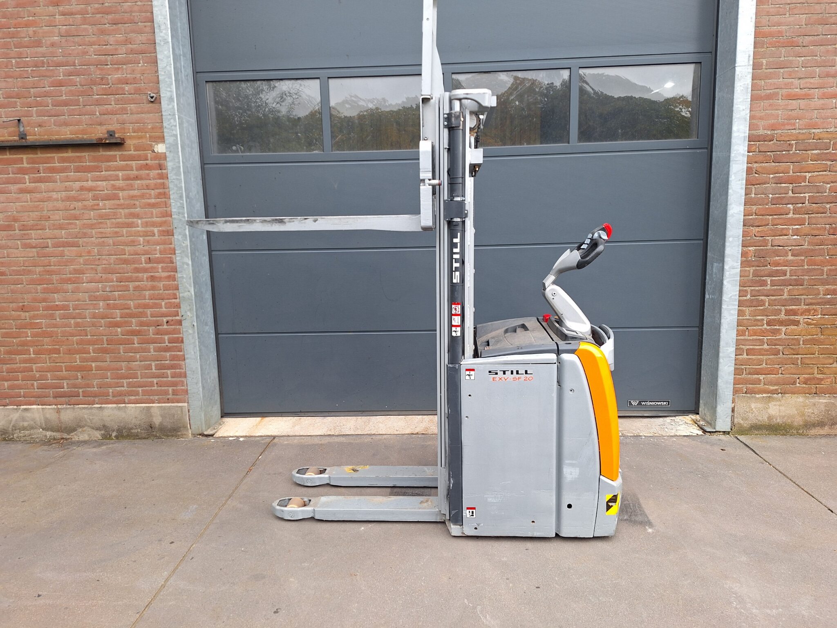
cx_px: 418
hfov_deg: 73.9
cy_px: 314
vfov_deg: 58.9
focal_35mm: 23
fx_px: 556
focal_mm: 5.54
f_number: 1.8
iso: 64
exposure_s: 1/50
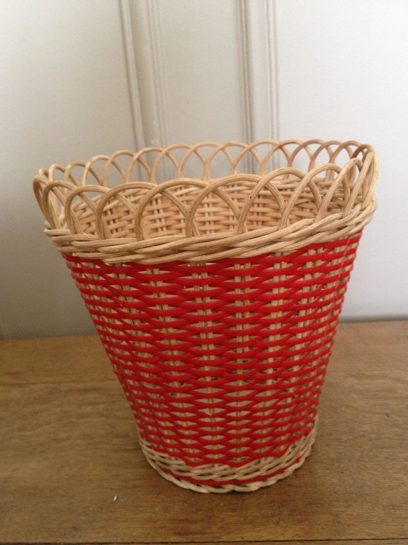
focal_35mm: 35
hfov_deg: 40.7
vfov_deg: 52.6
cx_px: 204
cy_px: 272
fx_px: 550
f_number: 2.4
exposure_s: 1/20
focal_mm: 4.28
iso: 320
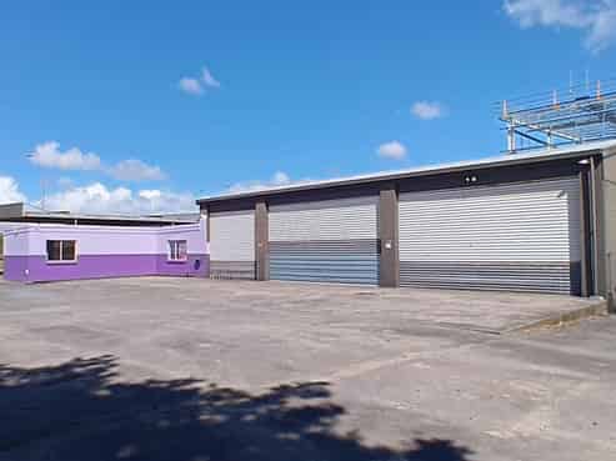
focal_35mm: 22
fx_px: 391
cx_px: 308
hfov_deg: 76.4
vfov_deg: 61.0
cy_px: 230
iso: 50
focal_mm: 1.43
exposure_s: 1/1042
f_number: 2.2
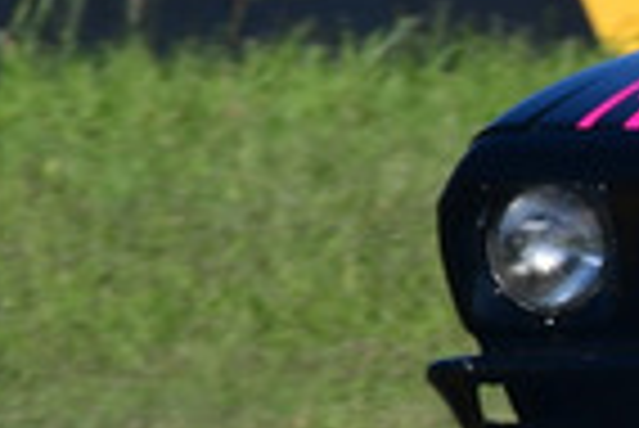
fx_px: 75176
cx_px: 1588
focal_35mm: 4231
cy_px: -50
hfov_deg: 0.5
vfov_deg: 0.3
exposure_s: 1/640
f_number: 13
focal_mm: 500
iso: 400
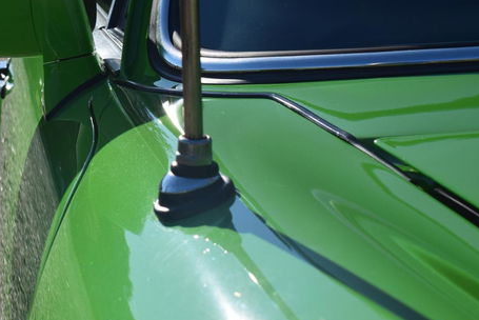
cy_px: 75
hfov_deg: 23.4
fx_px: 1145
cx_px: 128
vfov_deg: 15.8
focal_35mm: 86
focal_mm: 34
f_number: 11
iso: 360
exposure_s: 1/500
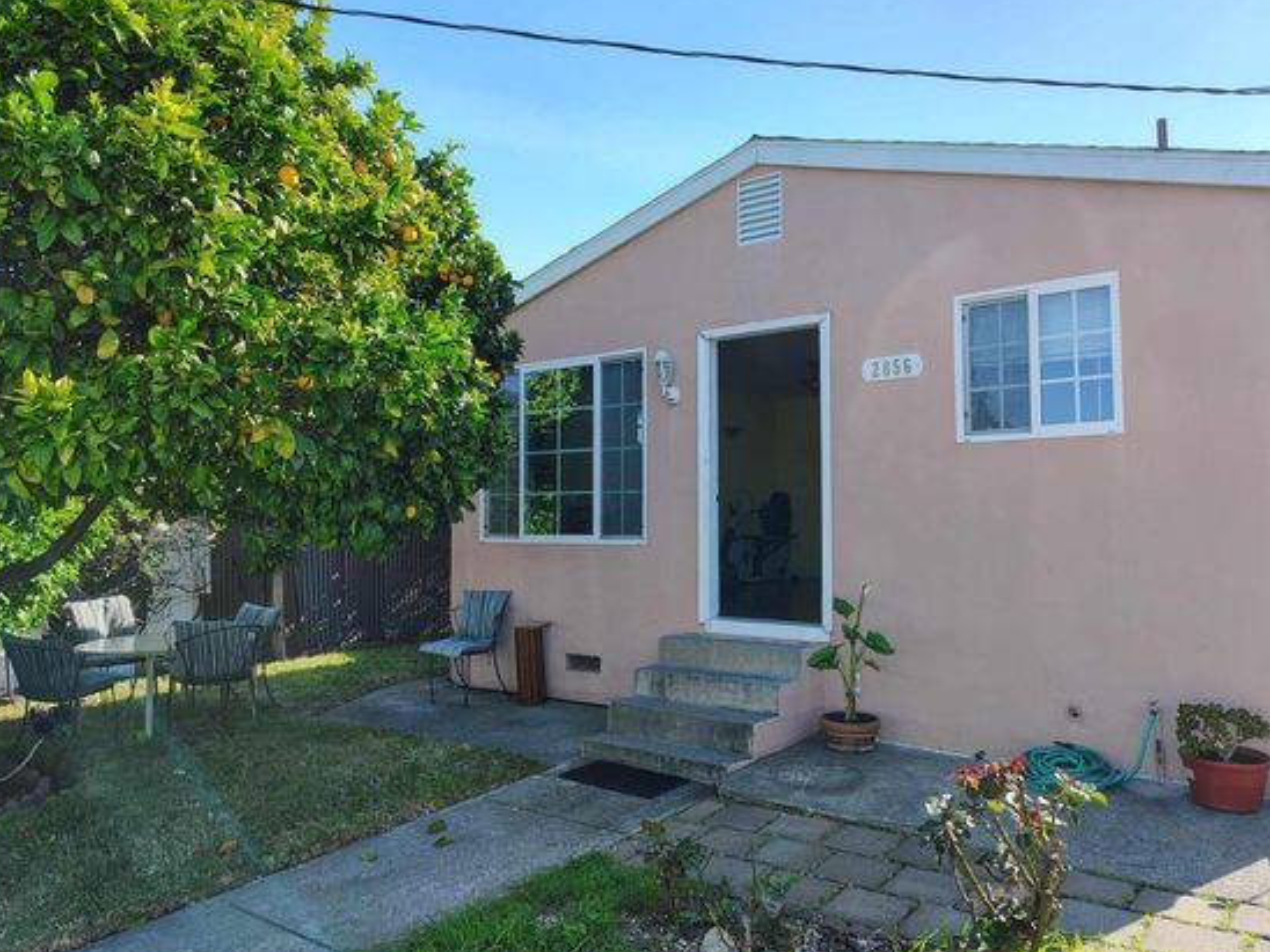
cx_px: 623
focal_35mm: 26
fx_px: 954
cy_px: 464
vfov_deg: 53.1
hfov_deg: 67.3
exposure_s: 1/343
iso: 100
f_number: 1.8
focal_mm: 5.56
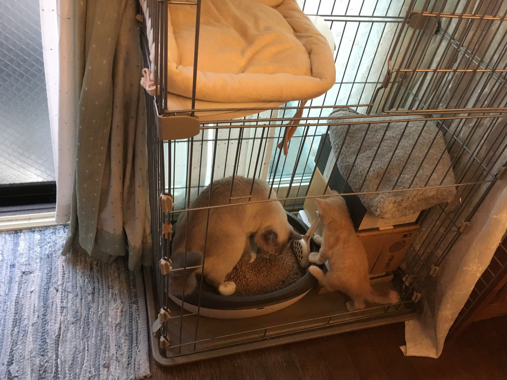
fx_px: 425
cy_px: 190
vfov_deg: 48.2
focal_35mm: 29
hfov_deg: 61.7
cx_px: 254
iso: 200
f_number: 2.2
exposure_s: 1/20
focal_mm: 4.15
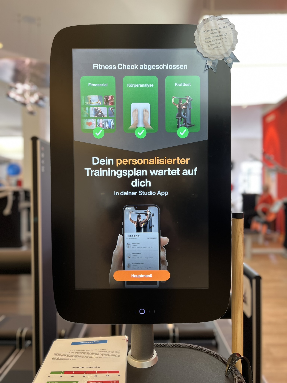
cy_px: 192
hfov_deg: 53.1
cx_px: 144
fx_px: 287
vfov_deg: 67.3
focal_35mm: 26
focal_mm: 5.7
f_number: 1.5
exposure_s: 1/50
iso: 80
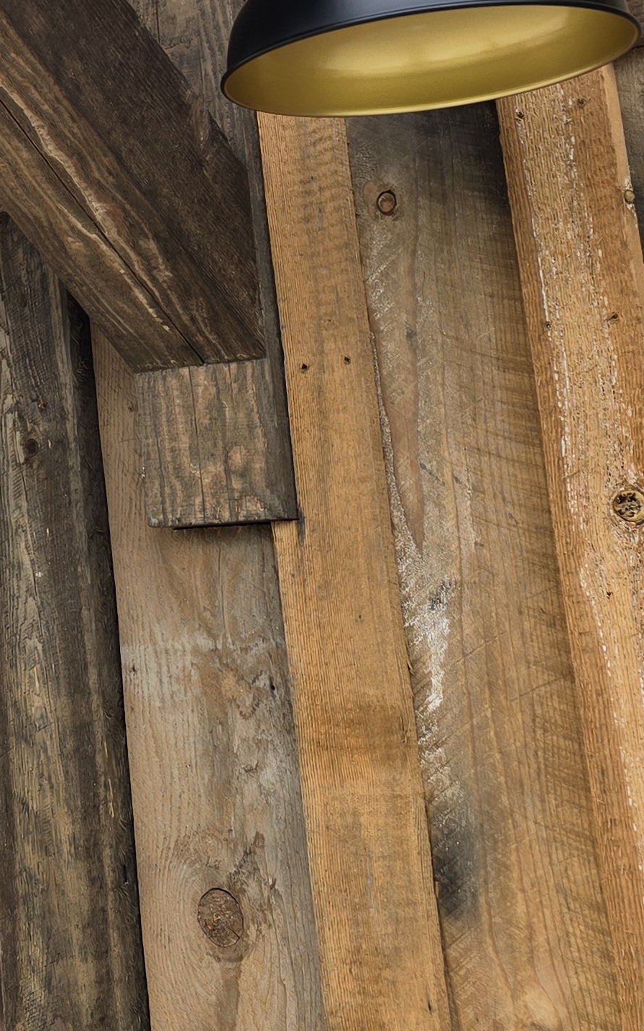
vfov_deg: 29.2
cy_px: 140
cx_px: -262
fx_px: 1910
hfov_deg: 17.6
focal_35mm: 68
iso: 12
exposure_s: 1/225
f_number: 1.7
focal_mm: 6.3
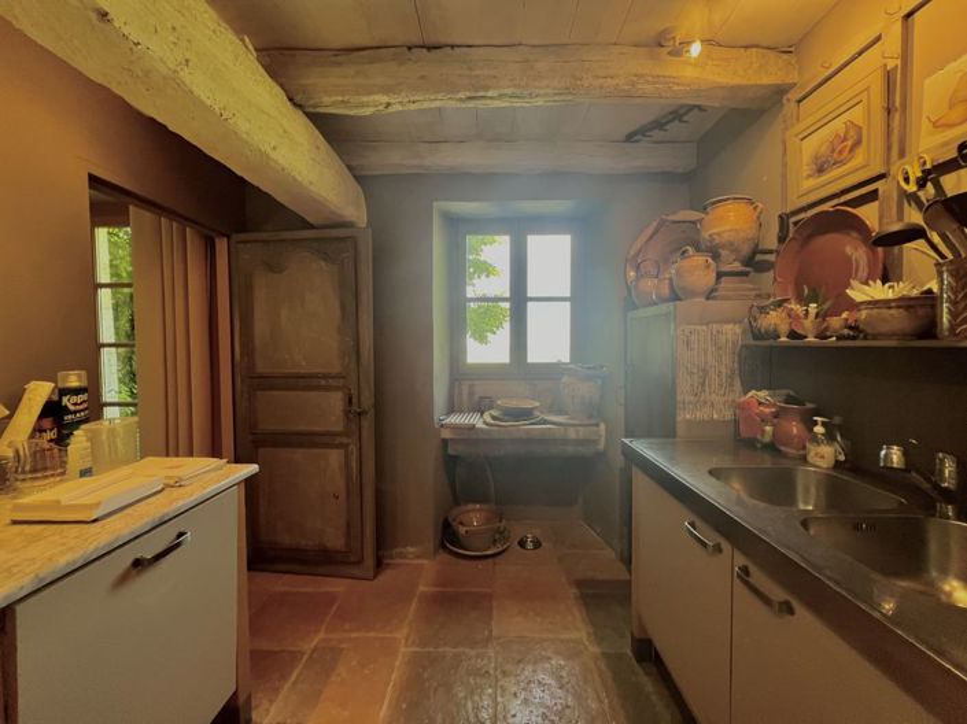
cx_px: 484
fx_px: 363
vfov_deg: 89.9
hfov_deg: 106.2
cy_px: 362
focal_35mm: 13
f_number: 1.8
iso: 200
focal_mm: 1.57
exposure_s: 1/100
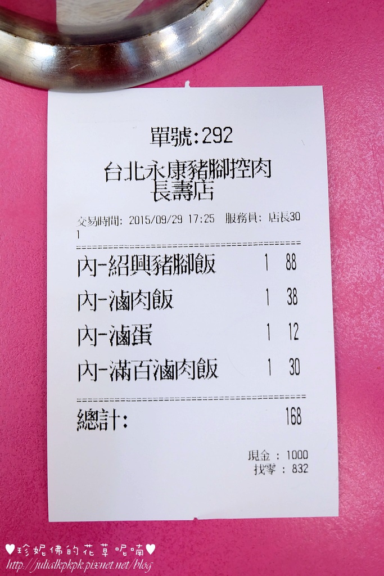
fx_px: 1008
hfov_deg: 21.6
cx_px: 192
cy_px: 288
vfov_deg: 31.9
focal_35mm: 63
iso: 800
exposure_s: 1/75
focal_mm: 41.8
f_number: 5.6
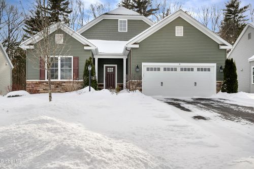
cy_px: 84
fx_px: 247
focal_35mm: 35
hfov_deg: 54.5
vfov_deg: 37.8
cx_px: 127
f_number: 4.5
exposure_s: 1/1600
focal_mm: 35
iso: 250
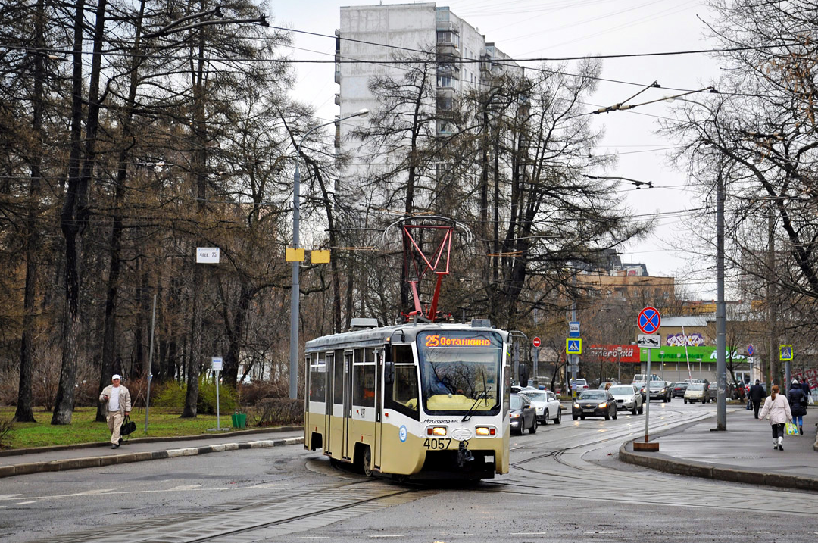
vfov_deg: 17.0
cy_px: 299
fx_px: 1815
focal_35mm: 80
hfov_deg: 25.4
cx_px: 432
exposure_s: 1/250
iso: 220
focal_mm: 48
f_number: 5.6
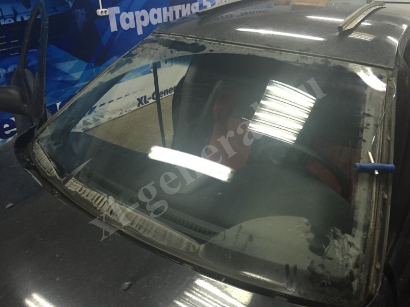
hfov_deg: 61.7
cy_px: 154
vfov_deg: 48.2
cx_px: 205
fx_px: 343
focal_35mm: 29
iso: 200
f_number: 2.2
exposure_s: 1/33
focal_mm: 4.15
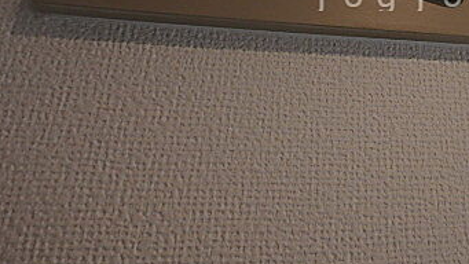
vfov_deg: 26.2
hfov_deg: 43.9
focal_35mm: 43
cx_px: 407
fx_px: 535
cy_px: -6
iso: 125
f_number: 3.5
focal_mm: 3.7
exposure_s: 1/60
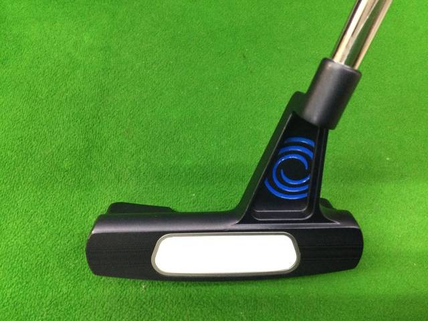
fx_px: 383
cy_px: 160
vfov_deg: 45.4
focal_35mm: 31
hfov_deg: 58.4
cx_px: 214
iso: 160
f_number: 2.4
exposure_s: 1/30
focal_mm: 3.3
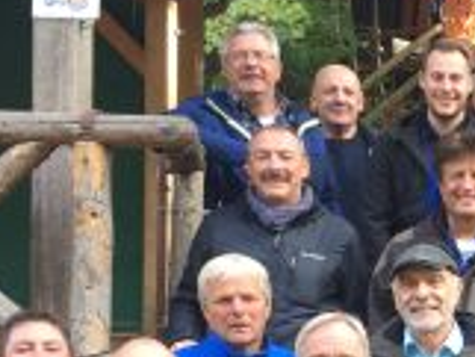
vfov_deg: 13.3
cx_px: 664
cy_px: 431
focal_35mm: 108
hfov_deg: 16.9
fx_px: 1483
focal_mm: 4.15
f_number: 2.2
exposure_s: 1/100
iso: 50
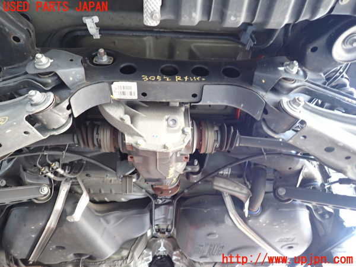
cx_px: 178
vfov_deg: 54.9
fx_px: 257
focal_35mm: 25
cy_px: 134
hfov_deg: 69.4
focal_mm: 4.5
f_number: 2
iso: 250
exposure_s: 1/30
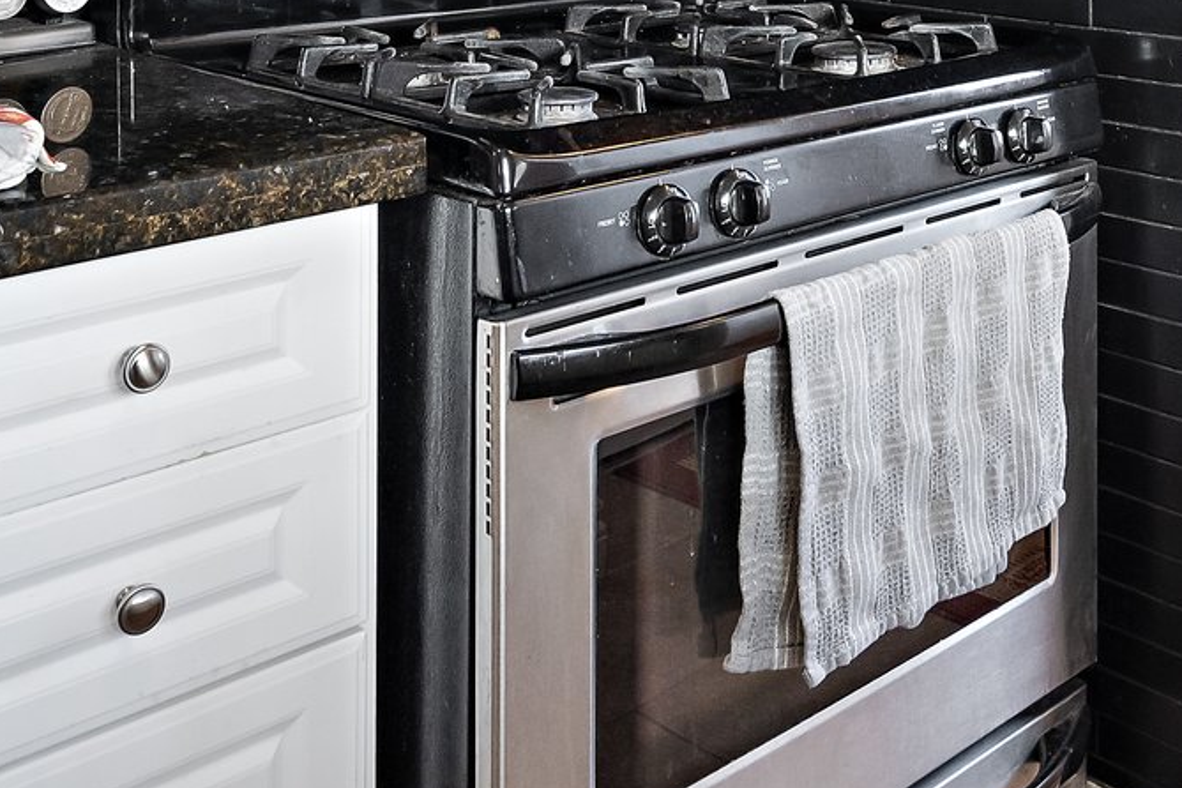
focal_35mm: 49
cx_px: 811
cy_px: -190
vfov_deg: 24.6
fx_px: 1609
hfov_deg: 39.7
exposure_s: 1/8
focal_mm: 16
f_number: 8
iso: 1600
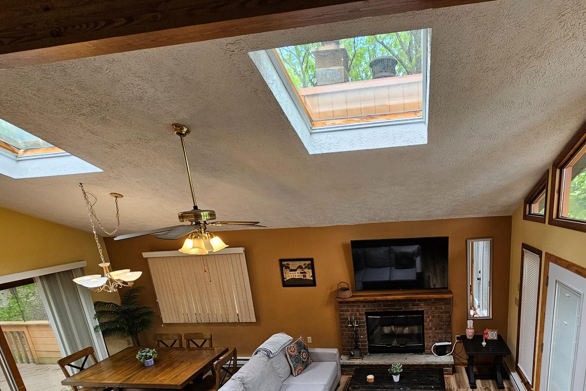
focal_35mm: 18
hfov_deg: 87.4
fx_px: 293
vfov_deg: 64.2
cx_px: 381
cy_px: 284
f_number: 2.2
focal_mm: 2.2
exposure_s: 1/60
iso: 64
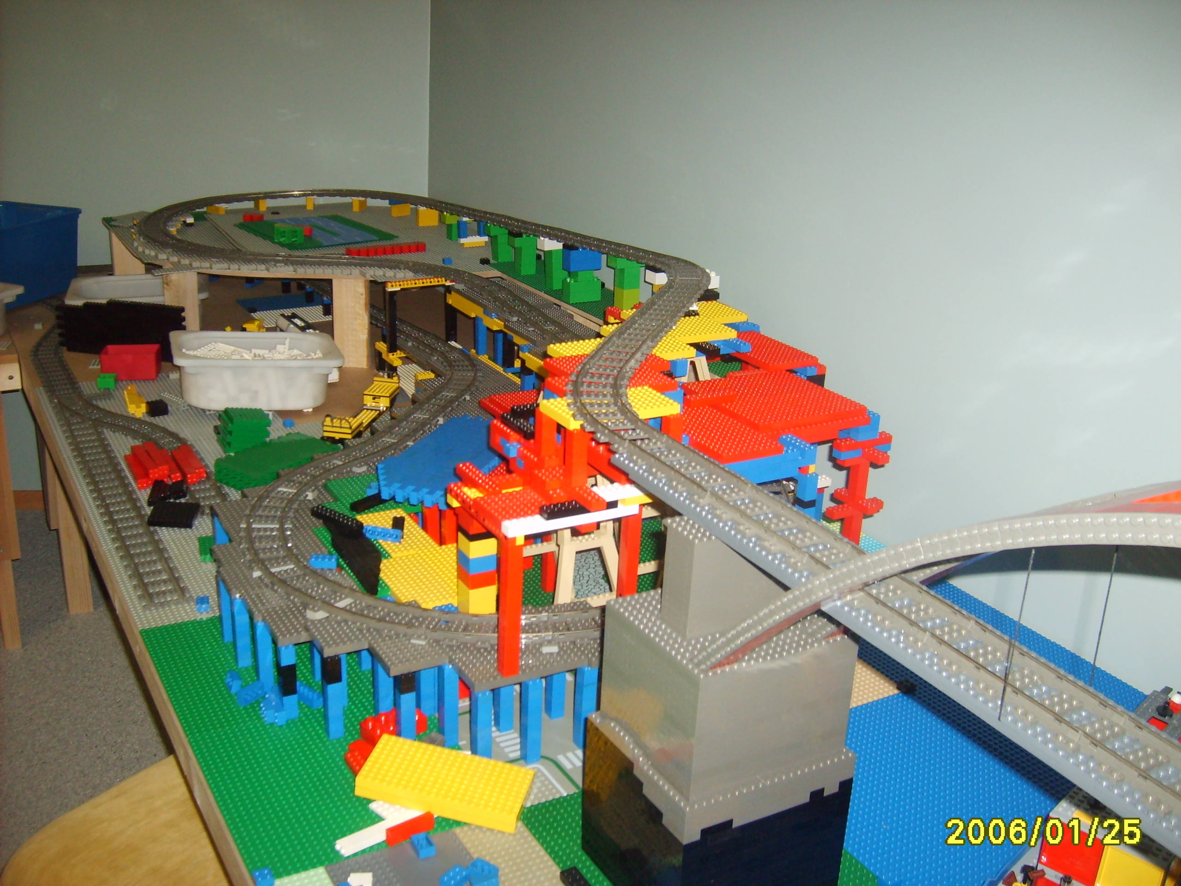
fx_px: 1194
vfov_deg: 40.7
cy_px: 443
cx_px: 590
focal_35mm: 35
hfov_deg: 52.6
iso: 113
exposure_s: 1/45
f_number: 2.8
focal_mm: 5.8
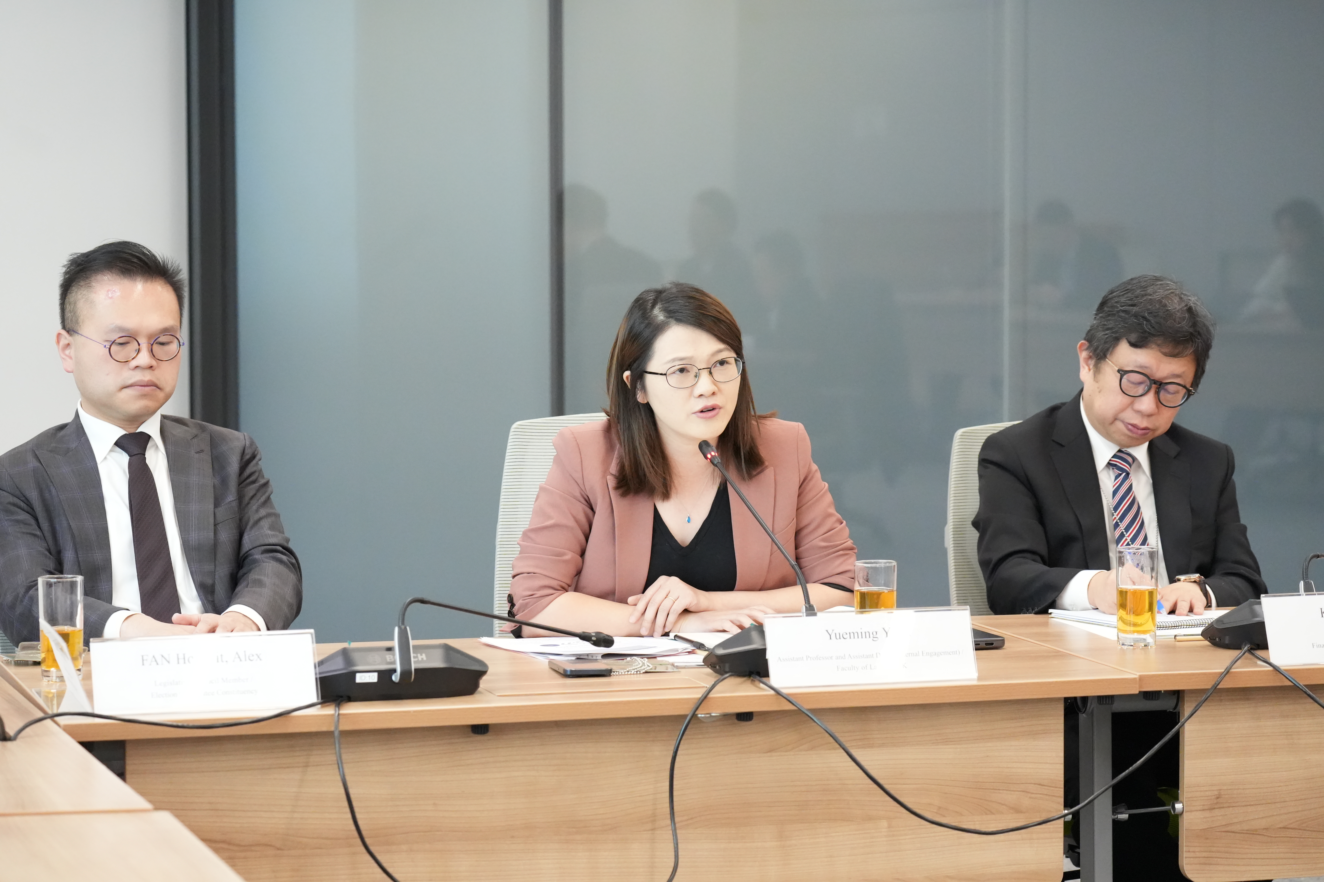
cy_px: 441
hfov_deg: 20.0
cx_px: 662
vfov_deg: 13.4
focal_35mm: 102
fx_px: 3751
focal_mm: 102
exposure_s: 1/160
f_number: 4.5
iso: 10000
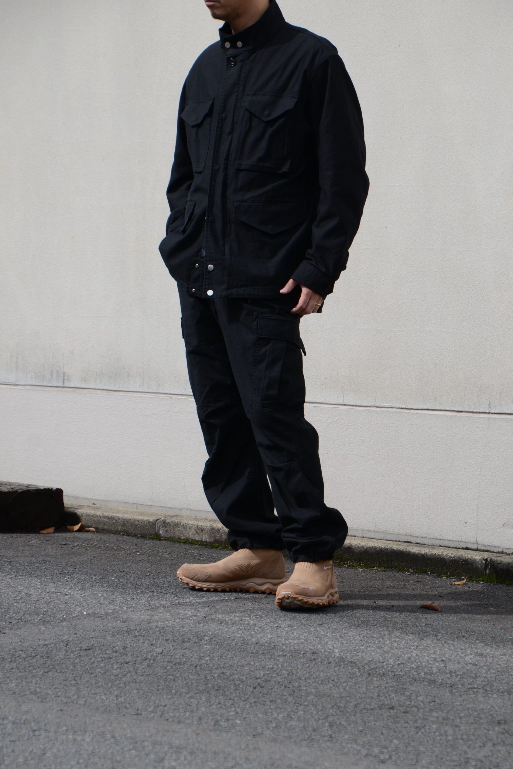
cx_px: 257
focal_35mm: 118
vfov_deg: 17.3
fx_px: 2522
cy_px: 383
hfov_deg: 11.6
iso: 125
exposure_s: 1/500
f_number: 6.3
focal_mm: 78
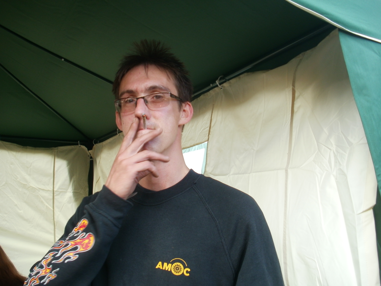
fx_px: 396
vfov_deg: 39.7
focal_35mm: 36
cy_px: 143
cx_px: 190
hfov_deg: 51.4
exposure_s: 1/40
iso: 100
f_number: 3.5
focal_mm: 6.3
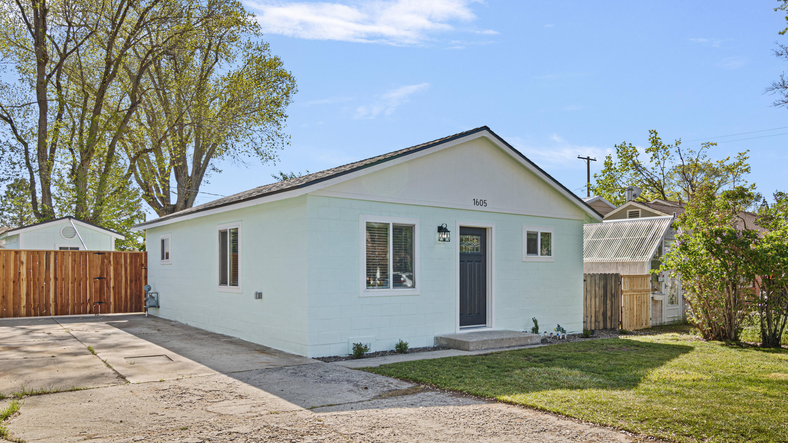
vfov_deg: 43.2
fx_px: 556
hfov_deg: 70.6
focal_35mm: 27
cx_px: 418
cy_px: 278
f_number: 8
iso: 100
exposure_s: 1/40
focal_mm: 15
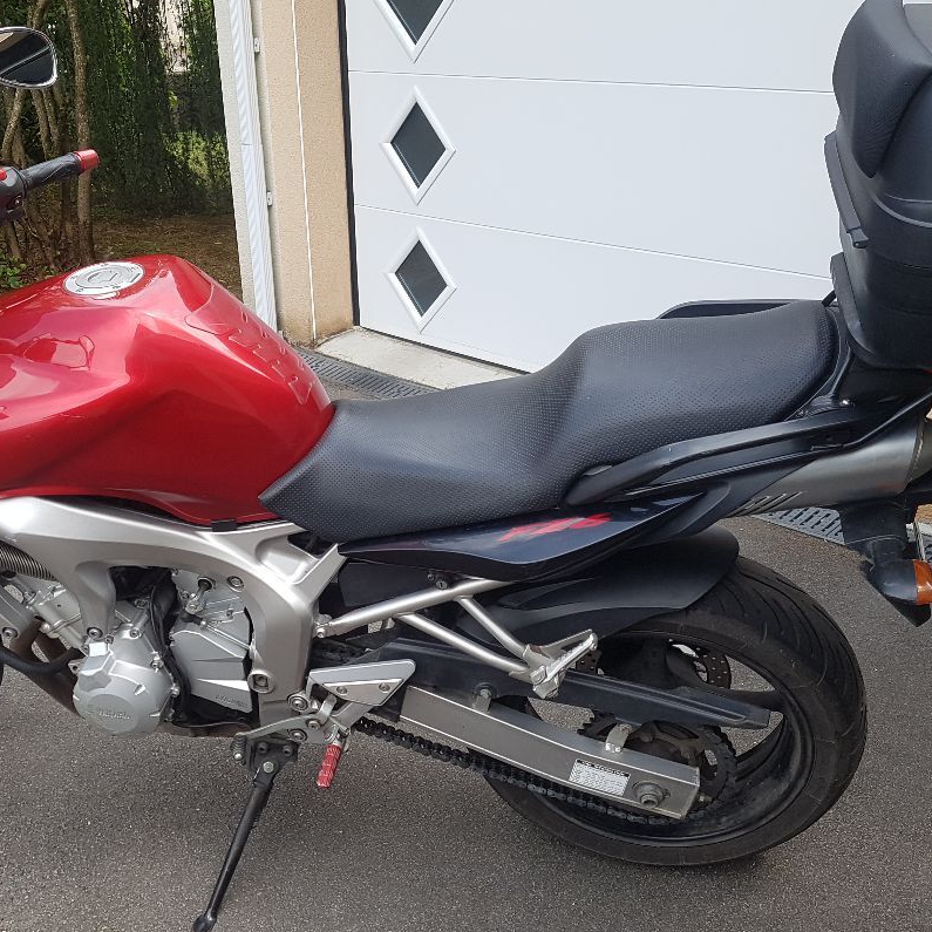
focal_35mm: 37
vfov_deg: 44.9
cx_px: 416
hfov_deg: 44.9
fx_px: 1127
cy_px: 508
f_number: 1.7
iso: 50
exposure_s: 1/602
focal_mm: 4.2
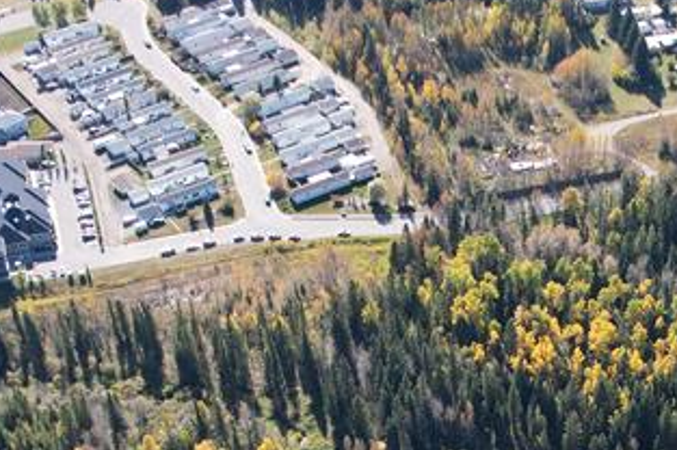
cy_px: 601
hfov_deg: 27.3
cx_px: 578
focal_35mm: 72
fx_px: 1353
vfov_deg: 17.6
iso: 140
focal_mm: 8.38
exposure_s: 1/800
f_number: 2.8
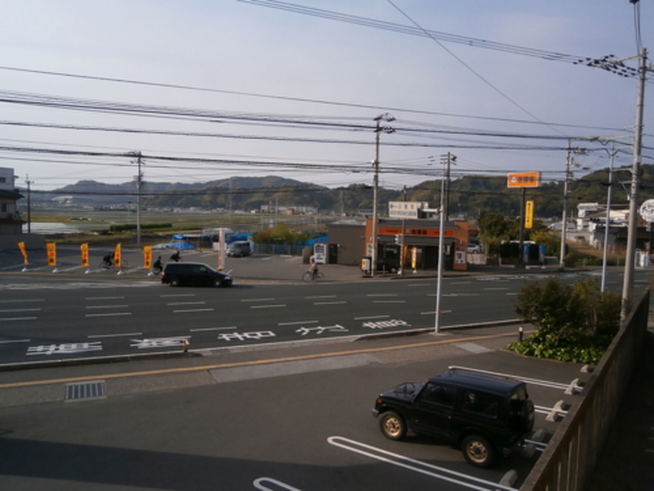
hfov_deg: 67.3
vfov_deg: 53.1
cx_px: 327
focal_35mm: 26
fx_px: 491
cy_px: 246
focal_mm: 4.7
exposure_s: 1/1600
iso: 80
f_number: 2.8
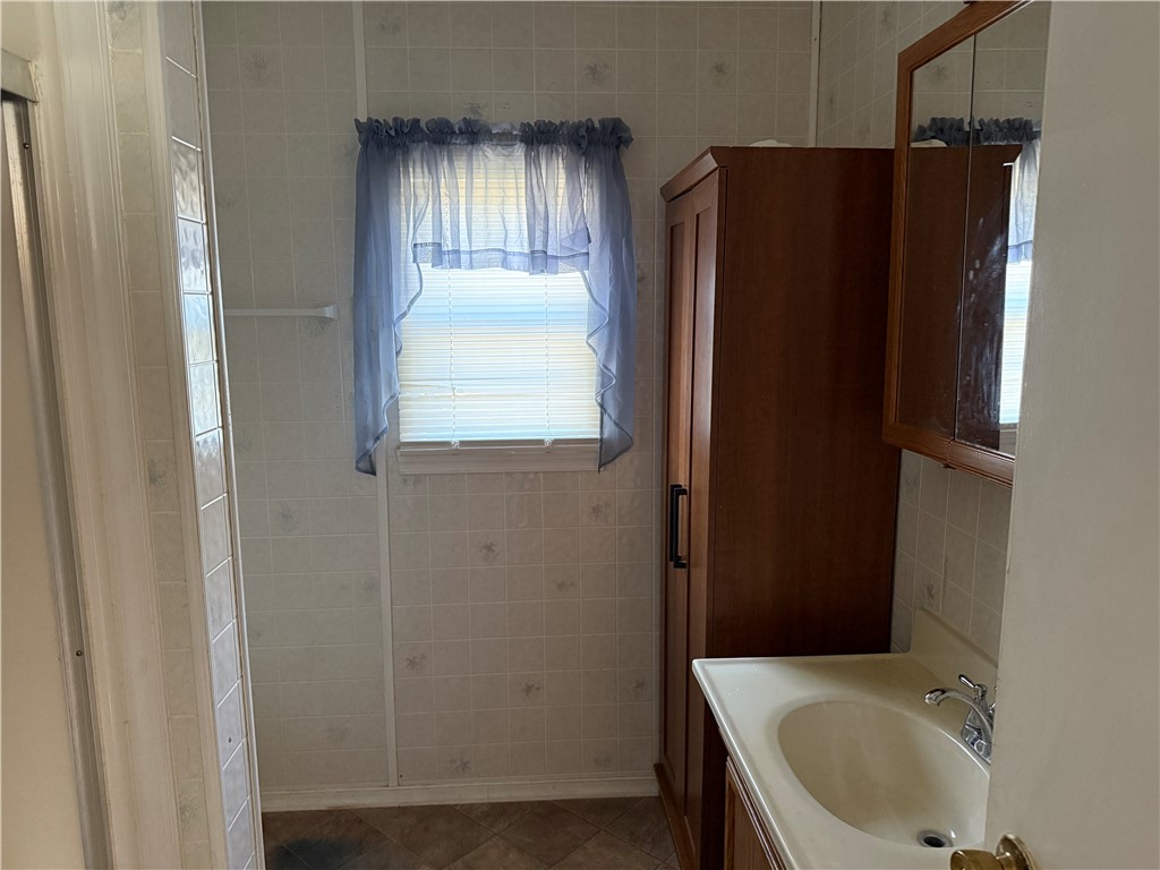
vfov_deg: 56.8
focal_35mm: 24
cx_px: 580
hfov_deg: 71.6
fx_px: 804
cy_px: 435
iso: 800
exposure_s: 1/60
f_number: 1.78
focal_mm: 6.76
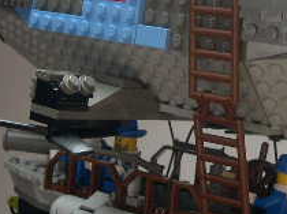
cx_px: 256
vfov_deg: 12.7
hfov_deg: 16.8
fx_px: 961
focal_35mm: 116
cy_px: 65
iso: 100
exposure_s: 1/146
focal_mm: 8
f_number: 2.8
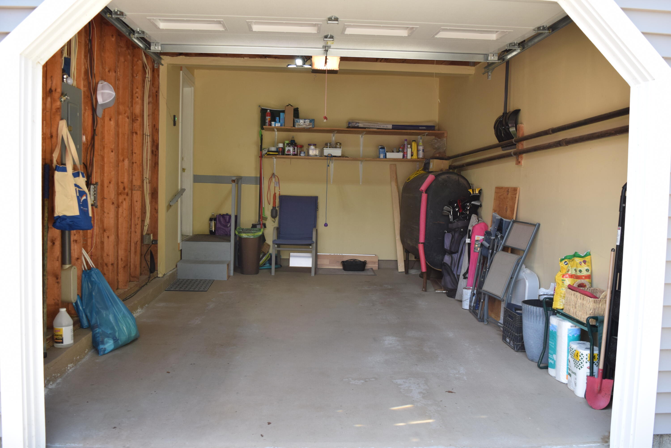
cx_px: 336
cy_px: 224
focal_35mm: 33
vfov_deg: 40.0
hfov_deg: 57.2
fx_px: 615
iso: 400
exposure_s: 1/160
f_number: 6.3
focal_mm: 22
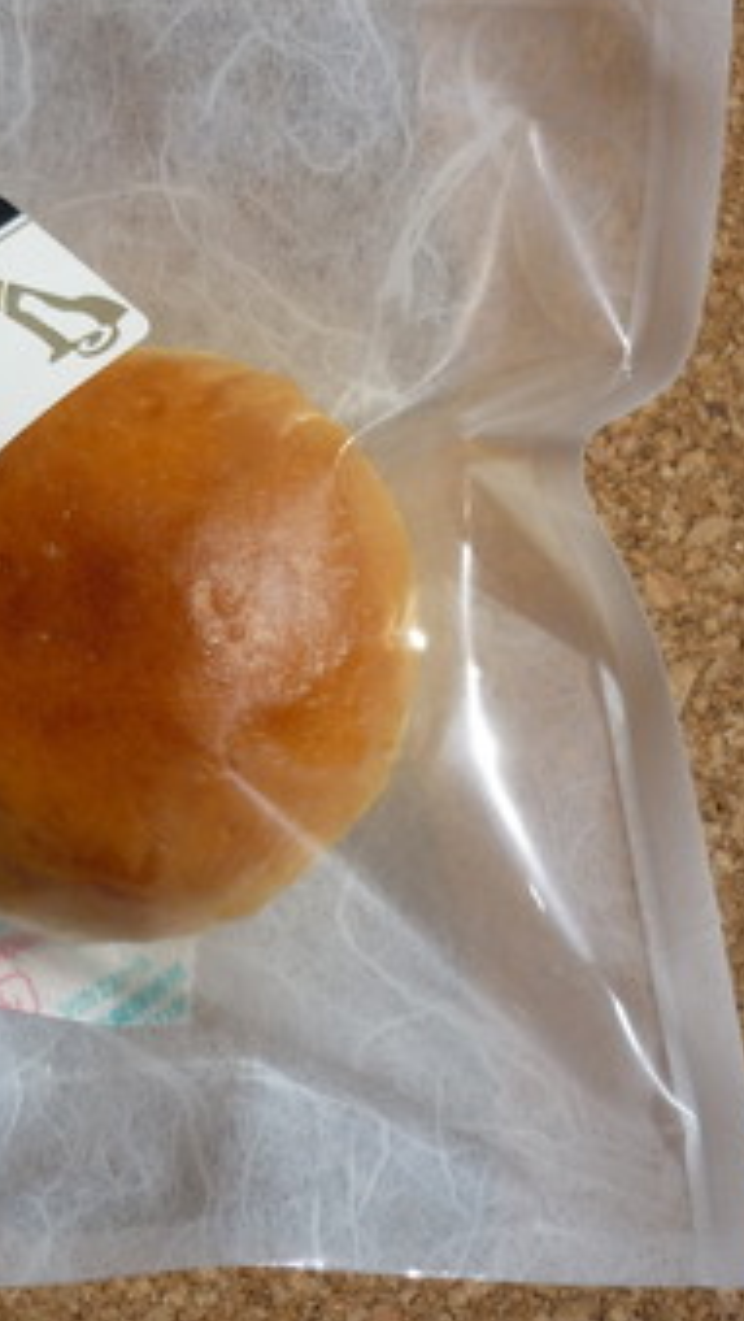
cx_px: 154
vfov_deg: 38.9
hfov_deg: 22.4
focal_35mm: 53
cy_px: 487
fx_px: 1856
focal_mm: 5.5
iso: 80
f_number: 8
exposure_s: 1/500
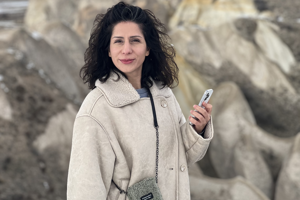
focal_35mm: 107
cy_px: 40
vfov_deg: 12.7
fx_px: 892
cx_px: 150
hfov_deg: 19.1
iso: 32
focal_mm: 9
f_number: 2.8
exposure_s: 1/314
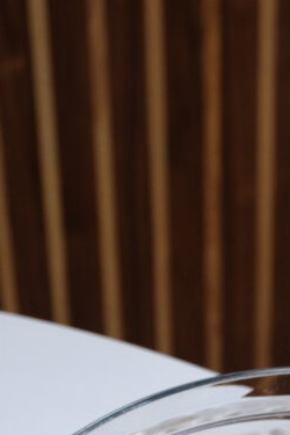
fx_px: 1450
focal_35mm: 120
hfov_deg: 11.3
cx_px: 315
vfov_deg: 16.2
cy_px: 560
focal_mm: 29.6
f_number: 4.5
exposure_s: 1/100
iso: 1000
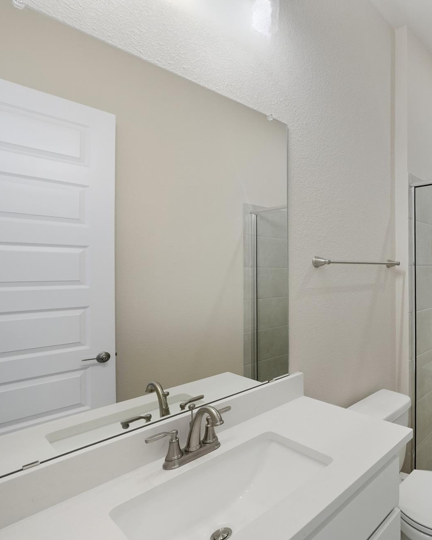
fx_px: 304
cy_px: 271
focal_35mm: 19
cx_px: 391
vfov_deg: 83.3
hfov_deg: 59.9
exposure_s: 1/25
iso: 500
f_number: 8
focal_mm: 13
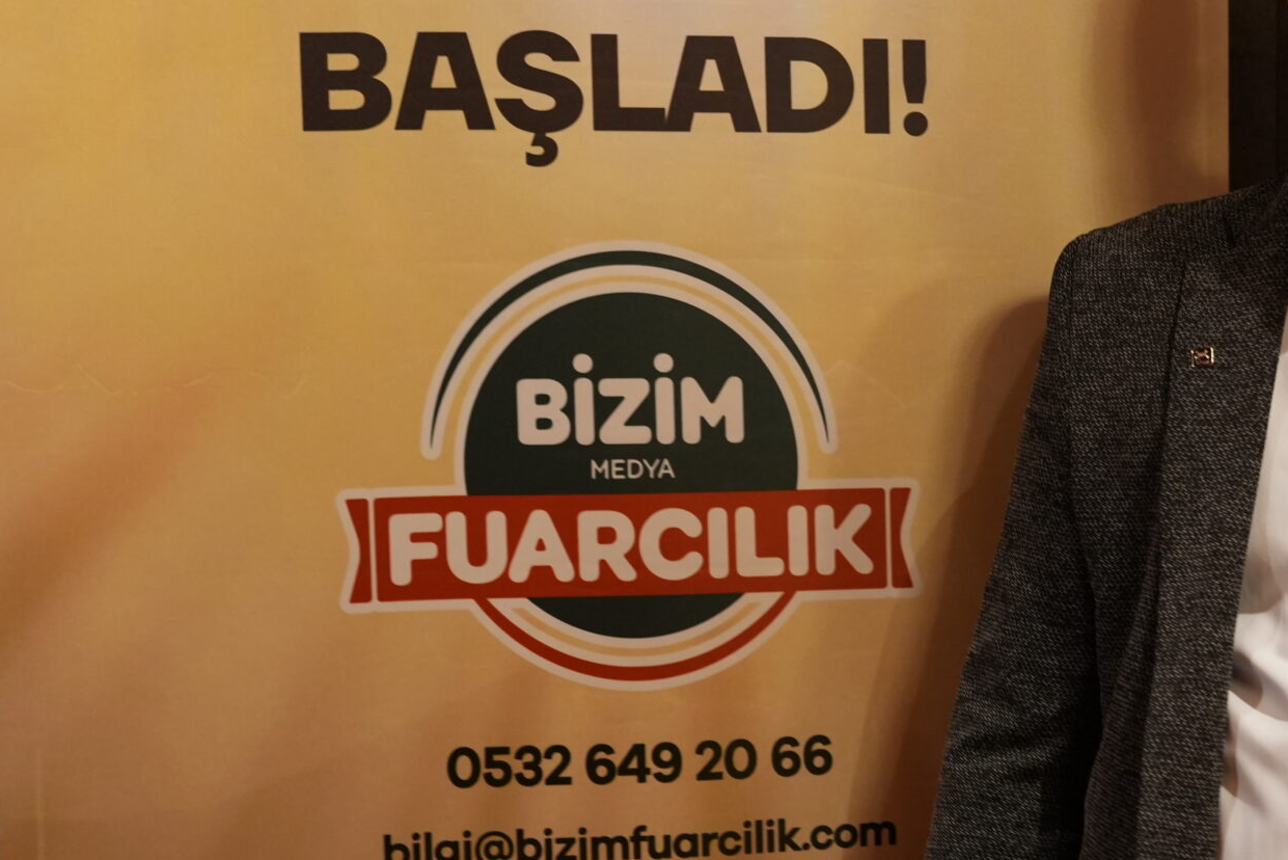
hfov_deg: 29.3
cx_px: 1043
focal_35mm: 67
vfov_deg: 20.2
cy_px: 399
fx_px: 2406
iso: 2000
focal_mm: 32.6
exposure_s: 1/25
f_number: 5
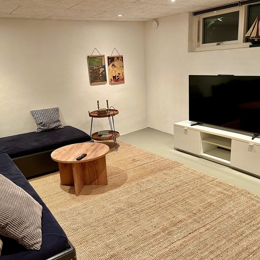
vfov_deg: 52.5
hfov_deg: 52.5
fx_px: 263
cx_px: 125
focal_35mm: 31
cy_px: 129
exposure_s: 1/50
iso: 160
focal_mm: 5.1
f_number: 1.6
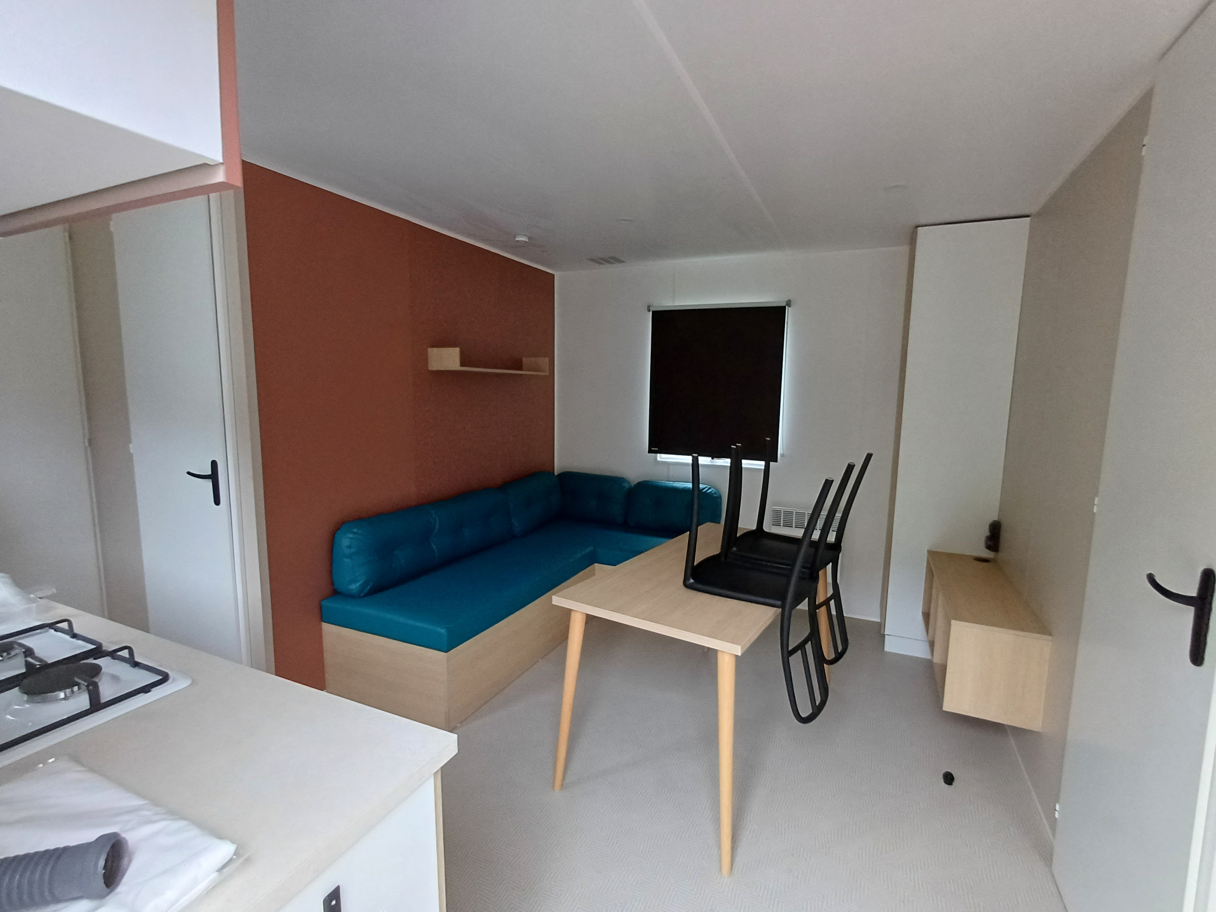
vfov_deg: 78.1
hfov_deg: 94.5
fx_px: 562
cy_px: 456
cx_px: 608
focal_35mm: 16
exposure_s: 1/33
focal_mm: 1.64
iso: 200
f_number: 2.2
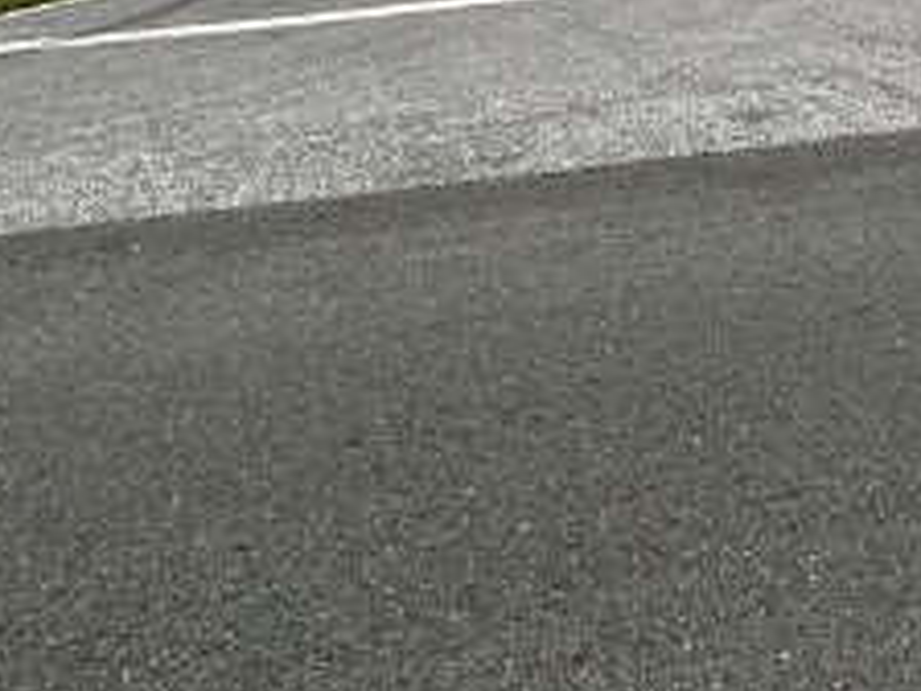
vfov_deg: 19.4
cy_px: -403
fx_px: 1703
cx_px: 798
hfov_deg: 29.2
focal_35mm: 64
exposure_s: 1/3731
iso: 50
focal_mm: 2.22
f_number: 2.2
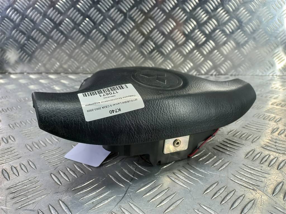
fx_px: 207
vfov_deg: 54.9
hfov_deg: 69.4
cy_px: 107
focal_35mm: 25
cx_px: 143
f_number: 1.8
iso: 100
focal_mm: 4.6
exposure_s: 1/50
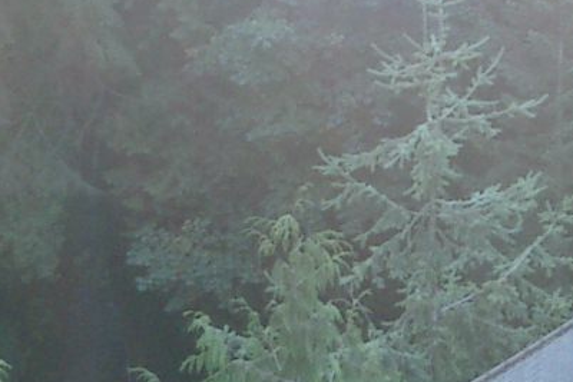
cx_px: 594
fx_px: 2452
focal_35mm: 154
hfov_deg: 13.1
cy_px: 245
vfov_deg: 8.9
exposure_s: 1/125
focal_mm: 7.6
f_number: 2.6
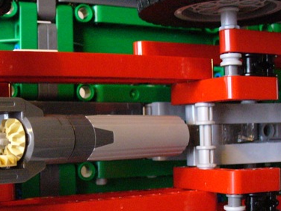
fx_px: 511
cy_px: 141
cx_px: 59
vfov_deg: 23.2
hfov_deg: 30.0
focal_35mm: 63
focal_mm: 6.1
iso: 400
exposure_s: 1/20
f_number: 2.8
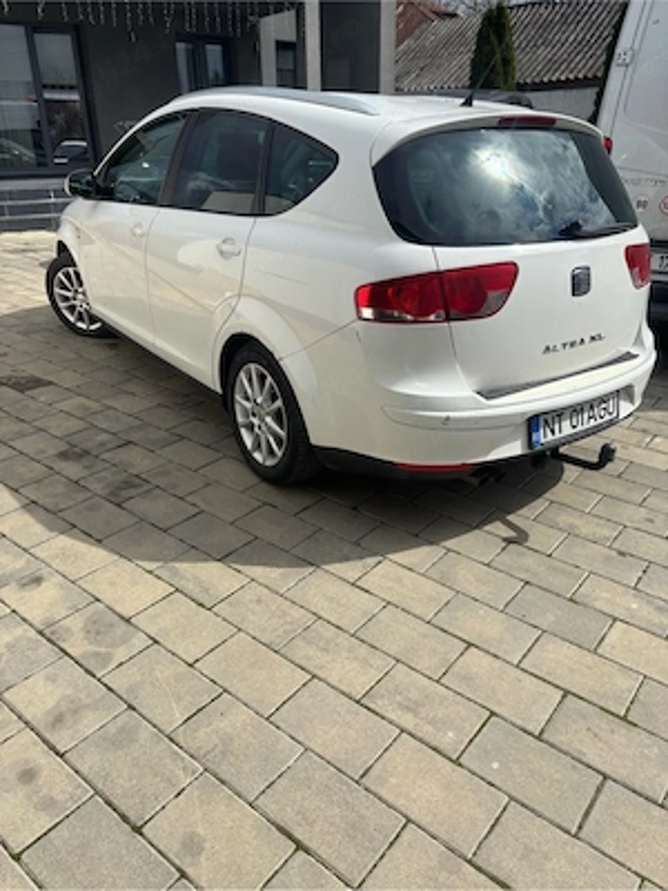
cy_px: 446
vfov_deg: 67.3
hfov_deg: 53.1
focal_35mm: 26
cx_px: 334
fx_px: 669
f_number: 1.6
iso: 50
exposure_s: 1/4854
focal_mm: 5.96
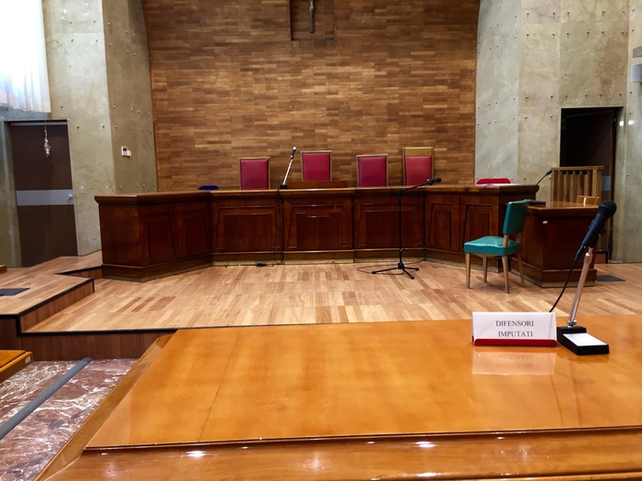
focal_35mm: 29
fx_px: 538
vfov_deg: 48.2
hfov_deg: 61.7
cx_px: 321
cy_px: 240
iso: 100
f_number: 2.2
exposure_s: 1/33
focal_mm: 4.15
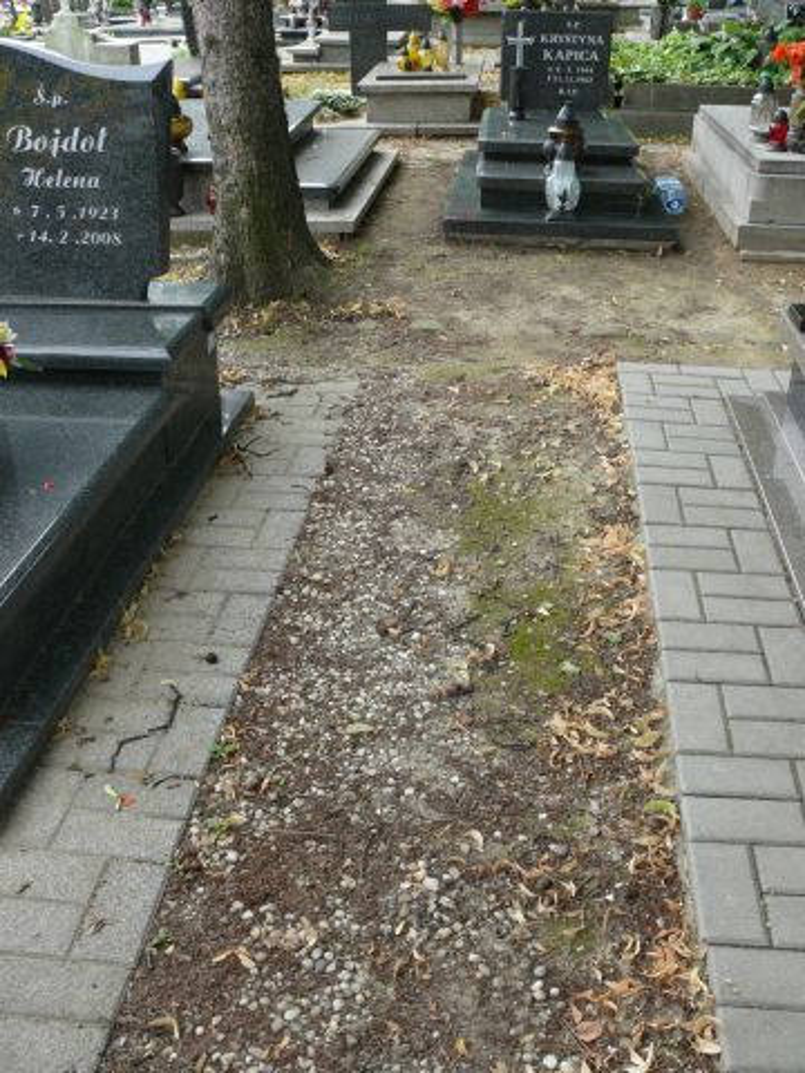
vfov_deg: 52.6
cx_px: 402
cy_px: 536
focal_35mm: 35
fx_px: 1085
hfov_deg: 40.7
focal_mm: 7.4
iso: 100
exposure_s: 1/100
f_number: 4
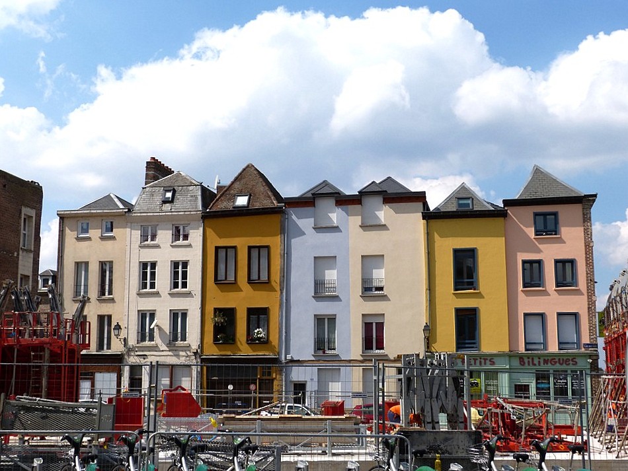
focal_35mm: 45
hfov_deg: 42.1
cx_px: 314
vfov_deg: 32.2
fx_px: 817
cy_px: 236
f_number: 4
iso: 100
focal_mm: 8.1
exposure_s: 1/1600
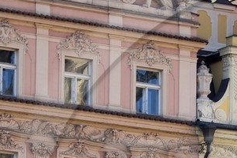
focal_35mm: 298
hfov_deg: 6.8
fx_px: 1960
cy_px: 269
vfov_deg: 4.6
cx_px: 319
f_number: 10
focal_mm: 56
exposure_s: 1/200
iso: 200
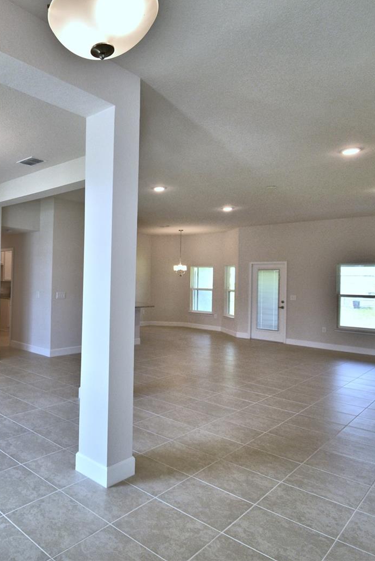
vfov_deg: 76.1
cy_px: 275
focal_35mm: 23
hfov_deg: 50.3
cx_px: 53
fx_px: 359
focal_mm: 10
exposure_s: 1/125
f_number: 4.5
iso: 200
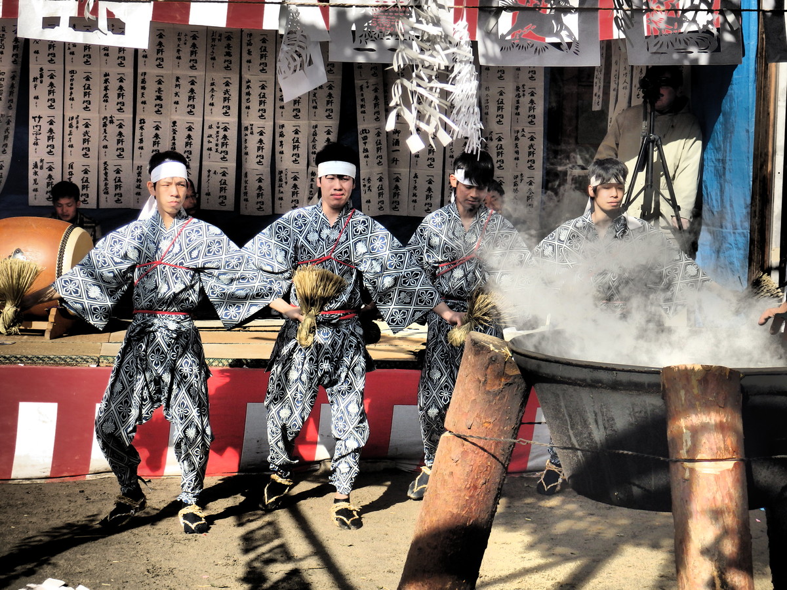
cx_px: 394
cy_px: 295
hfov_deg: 26.7
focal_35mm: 73
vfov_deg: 20.2
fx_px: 1660
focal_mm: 13.1
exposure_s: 1/640
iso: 125
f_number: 4.5
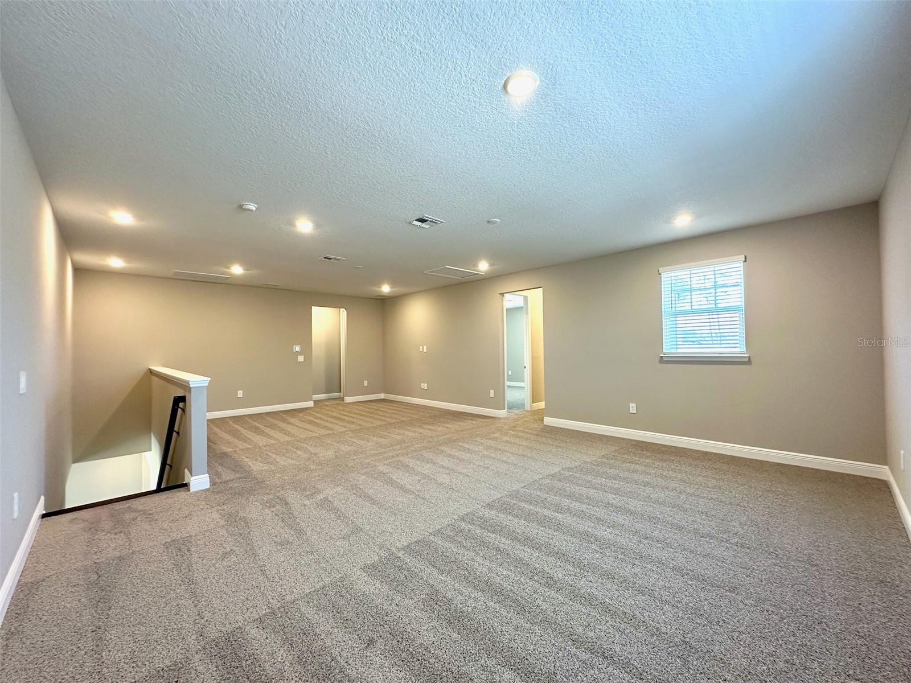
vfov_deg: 85.7
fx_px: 368
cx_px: 456
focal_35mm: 14
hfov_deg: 102.1
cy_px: 342
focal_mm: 2.22
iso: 160
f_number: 2.2
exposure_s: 1/60
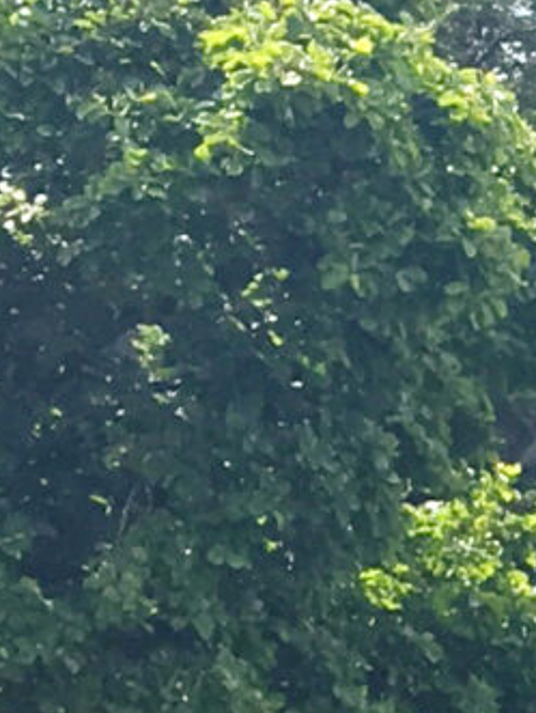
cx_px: 2017
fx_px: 4616
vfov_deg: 8.3
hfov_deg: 5.8
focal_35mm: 224
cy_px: 1581
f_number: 2.2
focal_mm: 4.15
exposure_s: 1/785
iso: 25
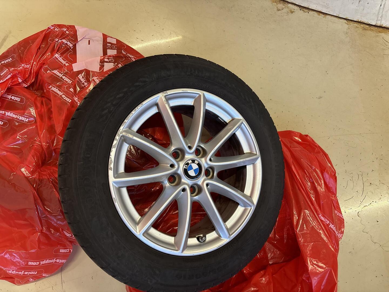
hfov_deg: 67.3
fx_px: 292
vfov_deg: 53.1
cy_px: 146
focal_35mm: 26
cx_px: 194
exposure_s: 1/100
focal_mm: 5.96
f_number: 1.6
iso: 125
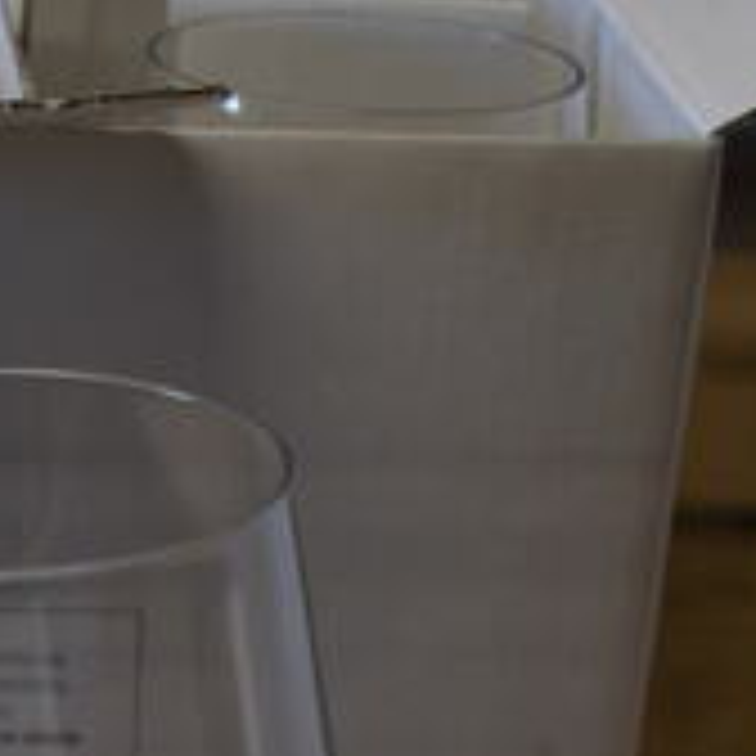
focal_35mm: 125
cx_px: 27
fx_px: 3089
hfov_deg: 13.8
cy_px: 1258
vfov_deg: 12.9
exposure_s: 1/30
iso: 160
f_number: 3.5
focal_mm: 18
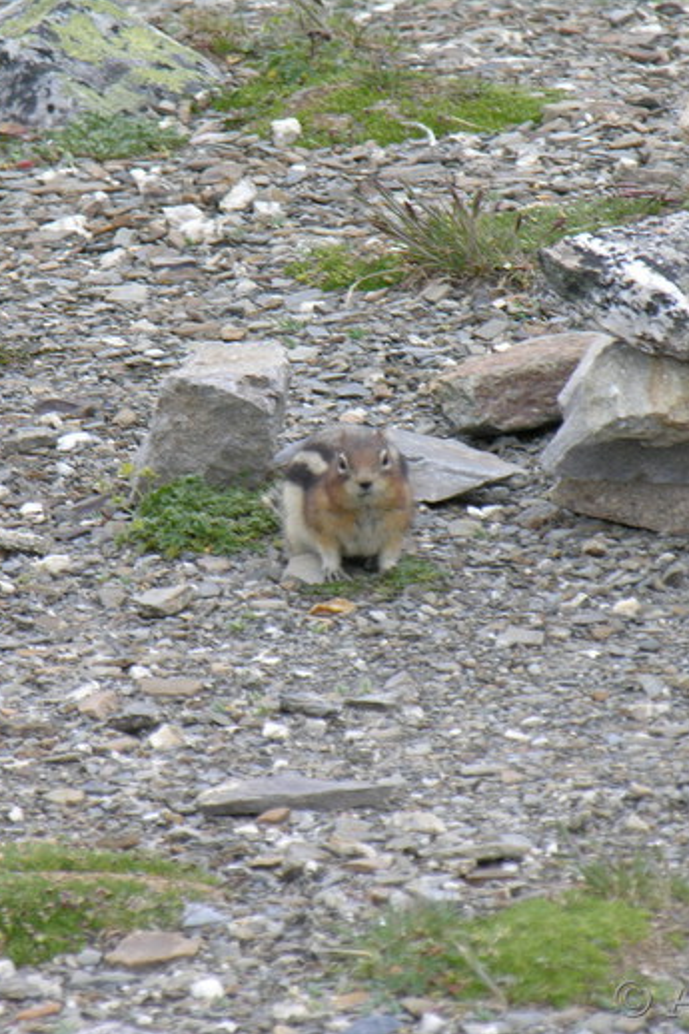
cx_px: 381
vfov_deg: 4.2
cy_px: 522
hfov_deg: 2.8
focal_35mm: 492
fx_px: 14133
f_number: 5.2
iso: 50
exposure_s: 1/124
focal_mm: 89
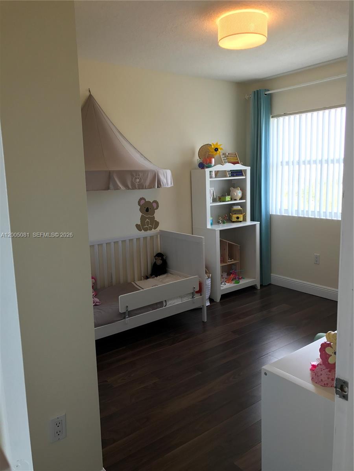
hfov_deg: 49.7
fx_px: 382
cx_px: 177
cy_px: 236
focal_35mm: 28
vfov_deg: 63.4
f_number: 1.8
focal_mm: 3.99
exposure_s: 1/61
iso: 25
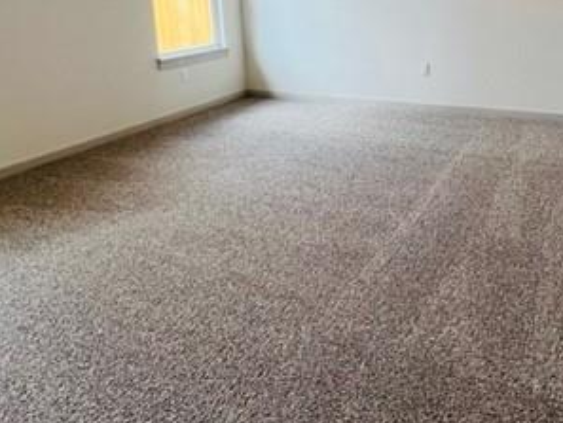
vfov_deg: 46.0
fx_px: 456
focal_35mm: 28
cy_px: 59
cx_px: 360
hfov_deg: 62.3
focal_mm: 1.57
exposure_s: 1/120
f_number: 1.8
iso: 80
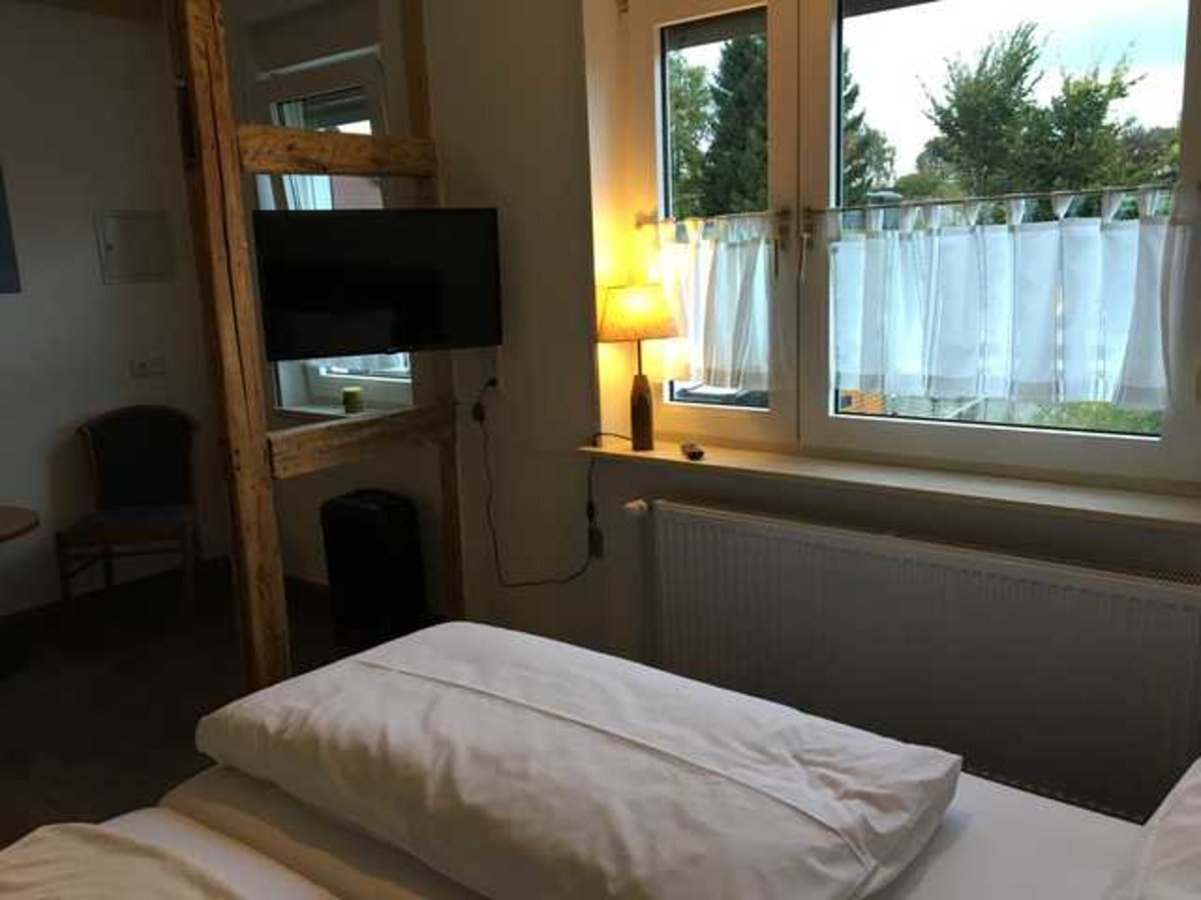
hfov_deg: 61.7
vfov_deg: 48.2
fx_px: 1006
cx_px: 600
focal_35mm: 29
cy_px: 450
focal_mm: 4.15
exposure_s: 1/33
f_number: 2.2
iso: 100
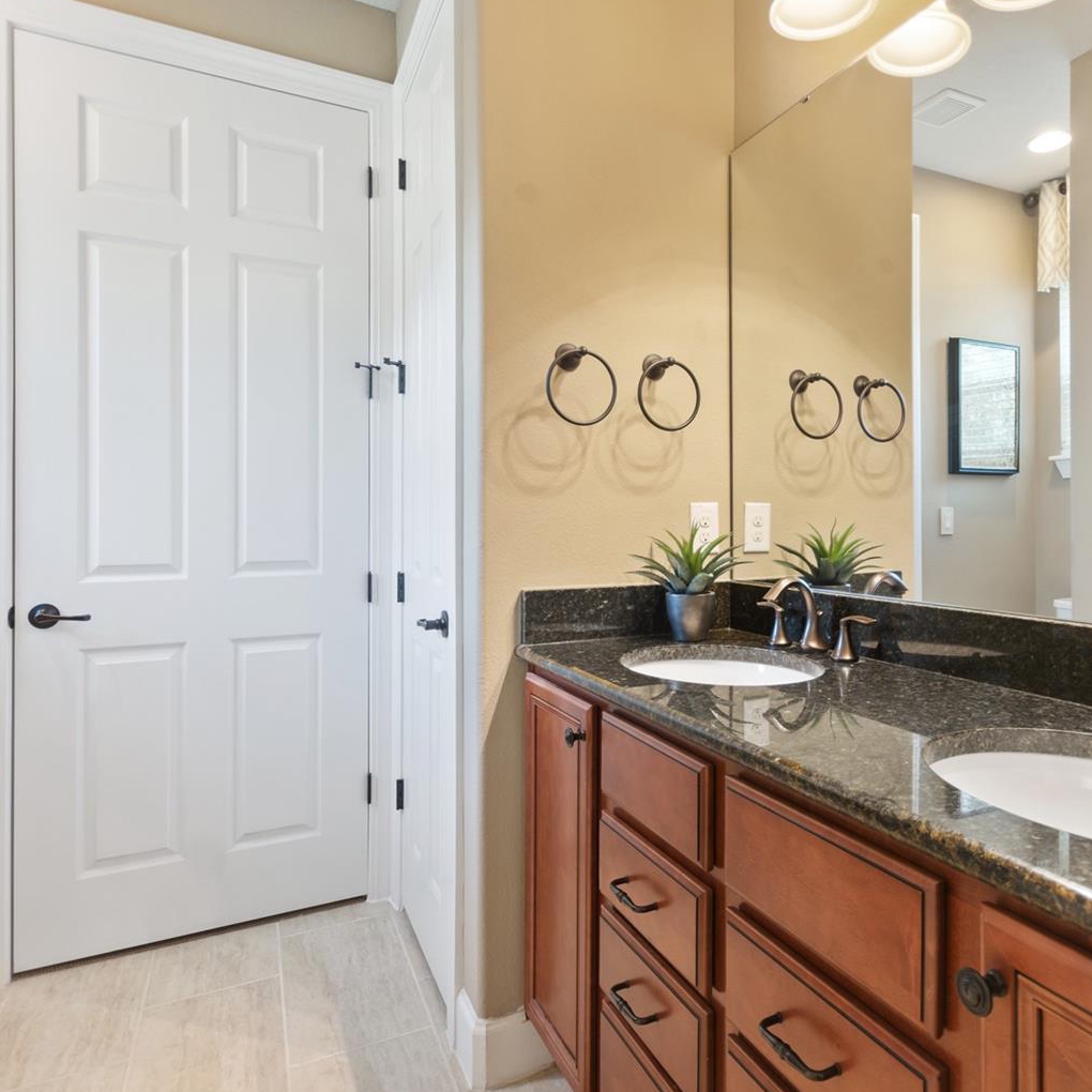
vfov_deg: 74.8
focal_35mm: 20
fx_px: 714
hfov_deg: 74.1
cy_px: 546
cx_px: 652
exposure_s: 1/1.25
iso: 100
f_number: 4
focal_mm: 10
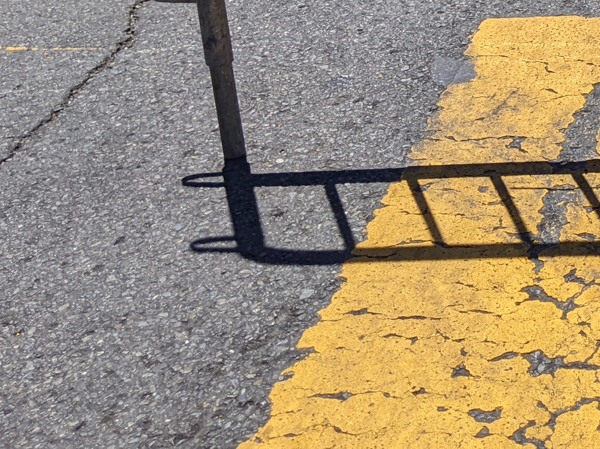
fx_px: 1490
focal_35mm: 86
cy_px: -155
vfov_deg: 16.1
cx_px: 910
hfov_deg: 19.7
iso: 53
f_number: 1.8
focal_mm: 4.44
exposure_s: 1/3356
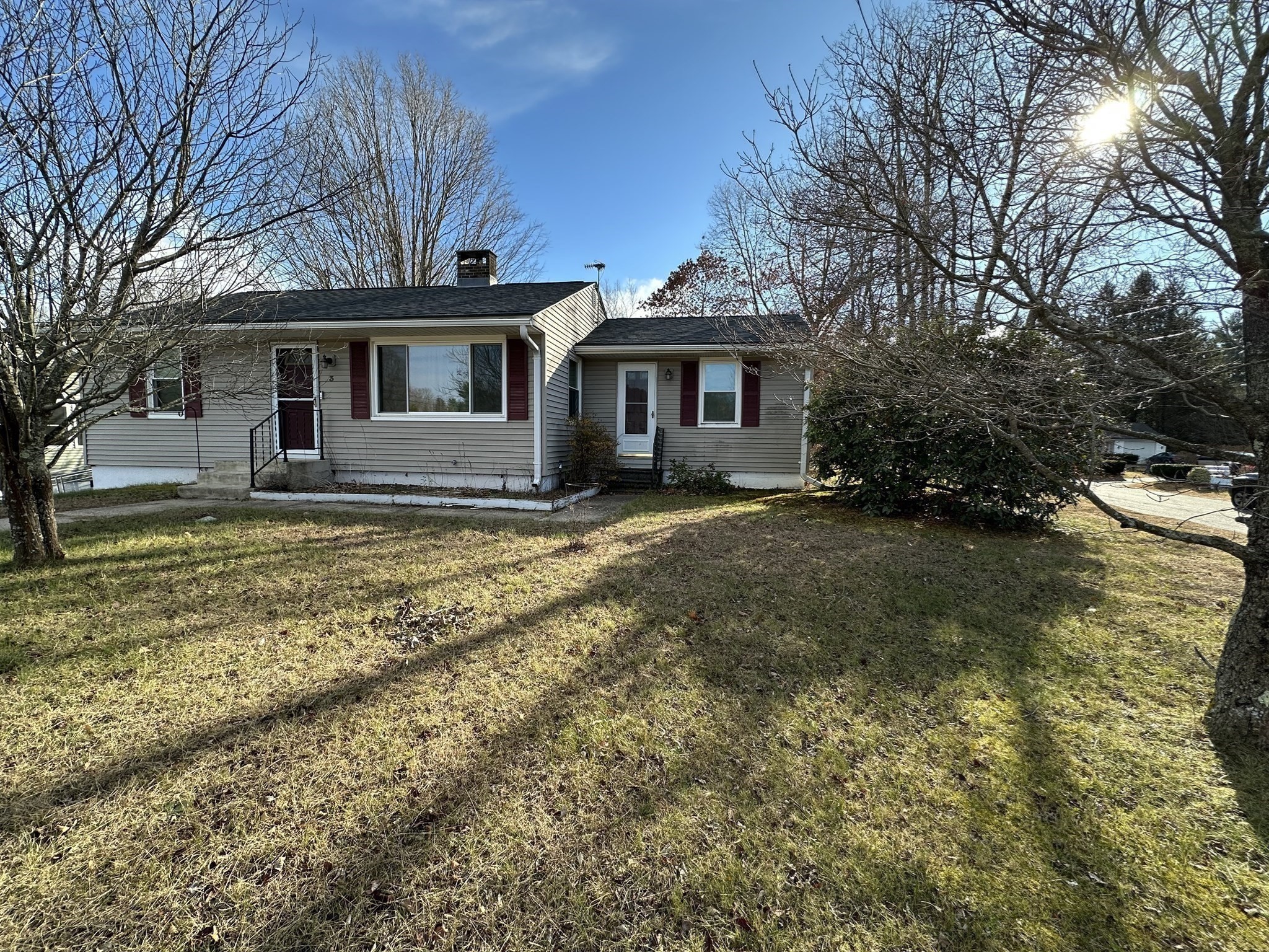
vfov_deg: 85.7
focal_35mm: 14
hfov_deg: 102.1
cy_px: 476
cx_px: 634
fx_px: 513
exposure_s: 1/481
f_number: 2.2
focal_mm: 2.22
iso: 40
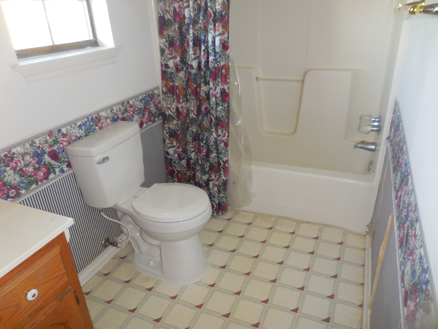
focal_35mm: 25
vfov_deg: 54.9
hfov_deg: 69.4
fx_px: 316
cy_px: 164
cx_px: 219
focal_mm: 4.5
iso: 200
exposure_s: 1/25
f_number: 3.3
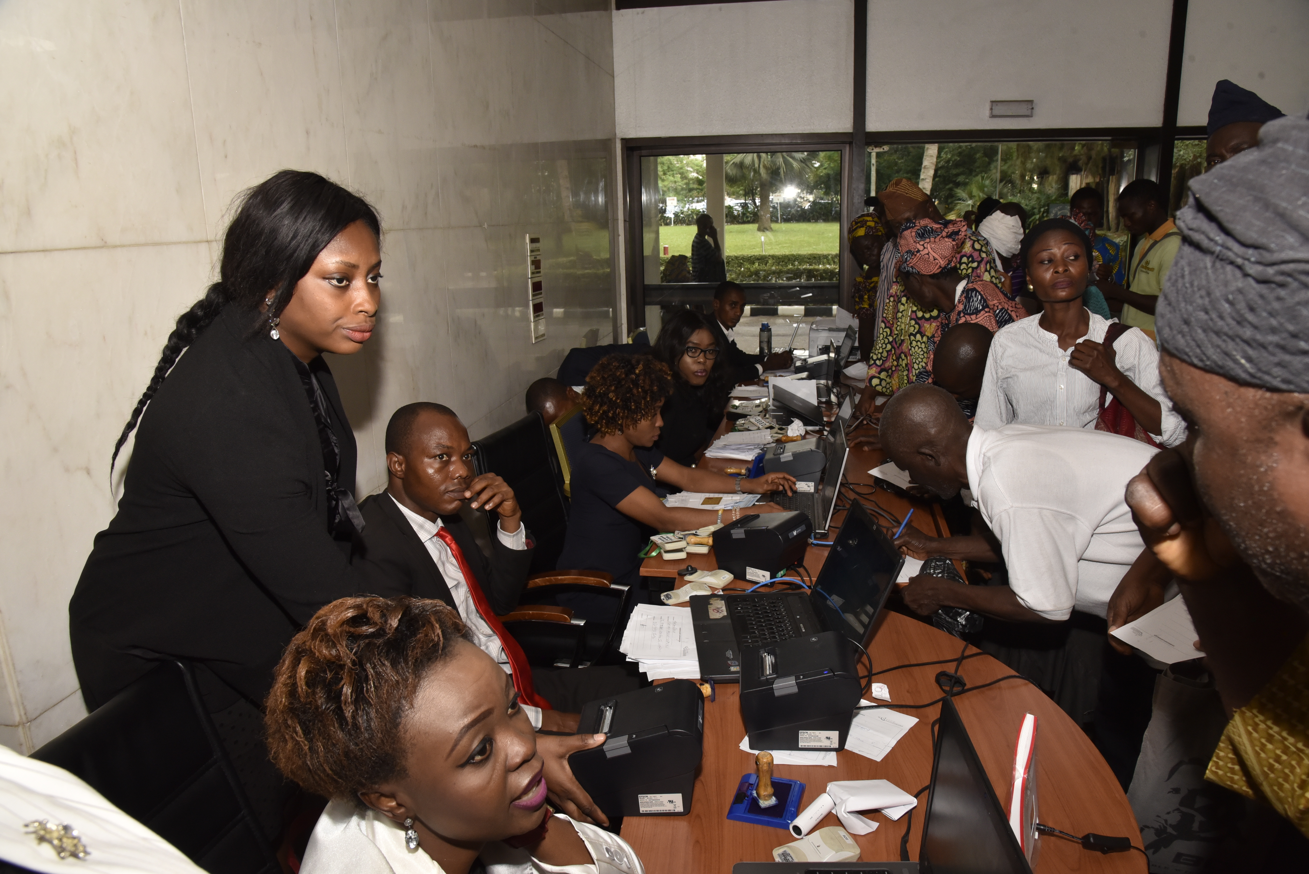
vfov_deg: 53.2
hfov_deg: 73.7
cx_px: 654
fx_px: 873
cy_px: 437
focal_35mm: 24
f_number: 11
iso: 1600
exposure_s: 1/160
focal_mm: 24
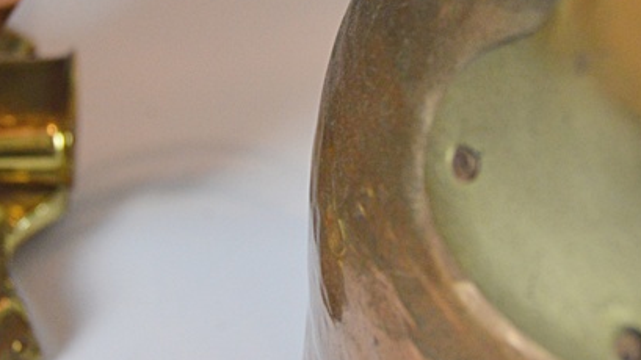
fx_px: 1500
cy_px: 46
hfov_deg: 24.1
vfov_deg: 13.6
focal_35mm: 88
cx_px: 317
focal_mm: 23
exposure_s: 1/60
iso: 1100
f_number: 3.8
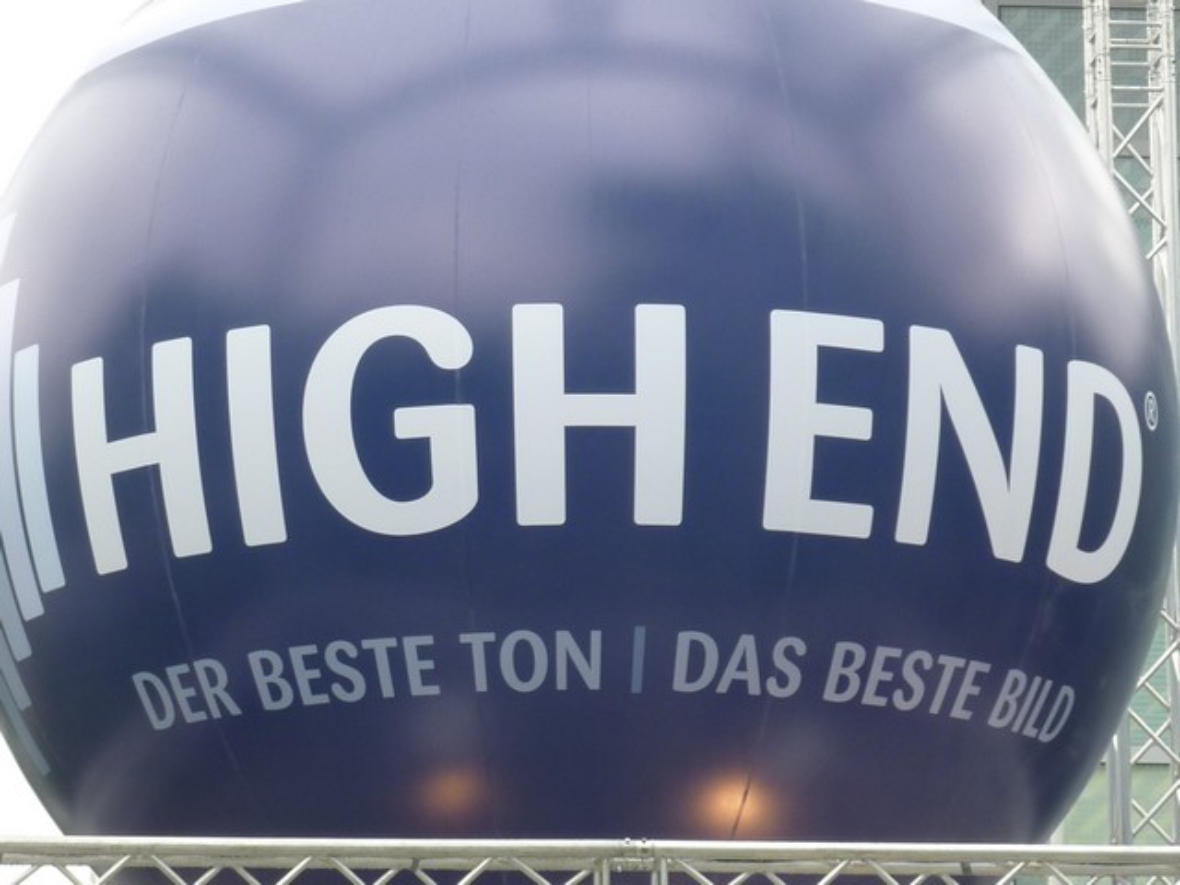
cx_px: 590
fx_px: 6375
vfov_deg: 7.9
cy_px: 442
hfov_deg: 10.6
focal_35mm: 187
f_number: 4.3
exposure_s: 1/100
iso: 80
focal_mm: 17
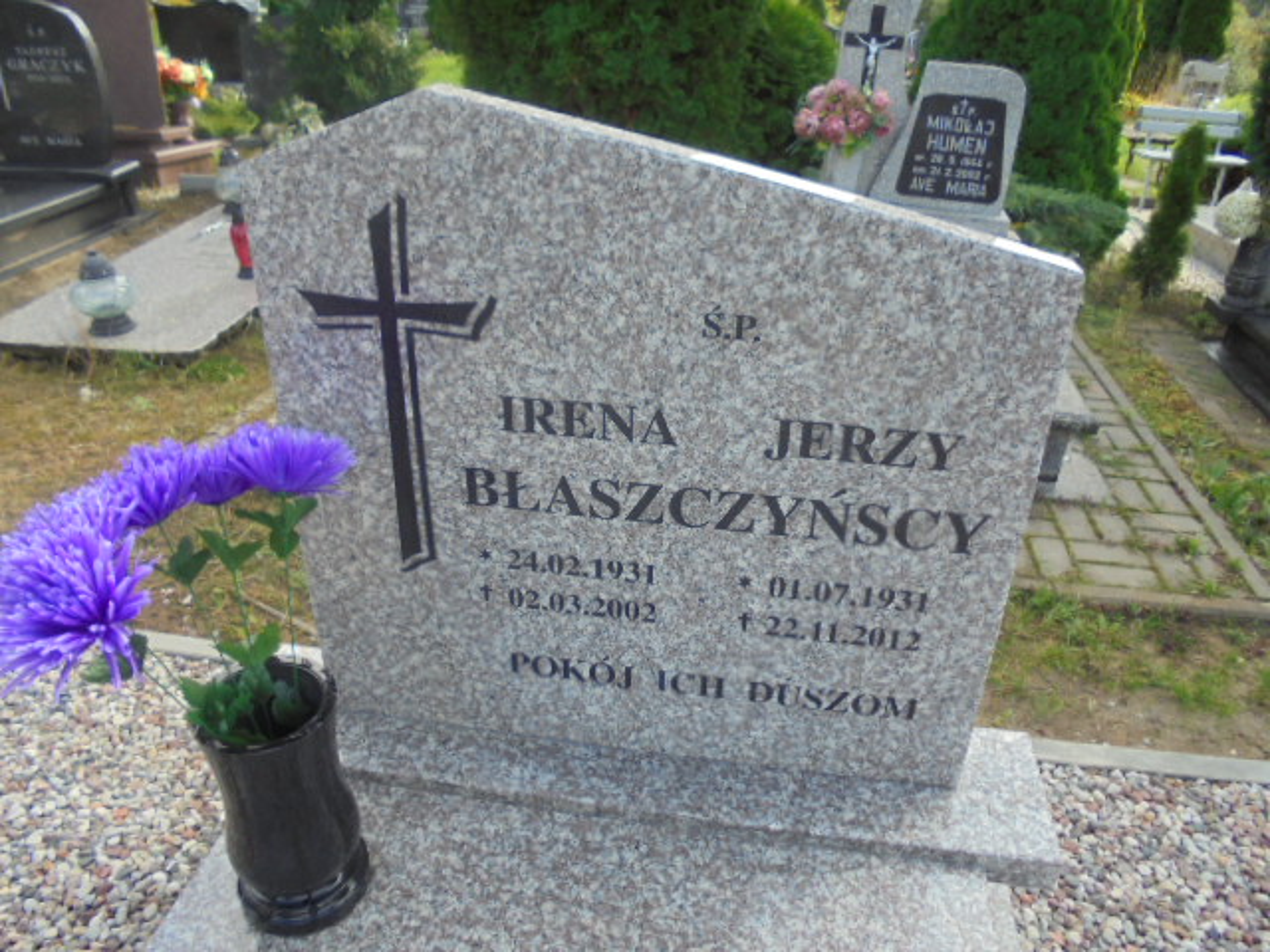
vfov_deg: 53.1
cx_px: 635
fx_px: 954
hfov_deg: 67.3
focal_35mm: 26
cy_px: 476
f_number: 3.5
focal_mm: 4.6
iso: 100
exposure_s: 1/250
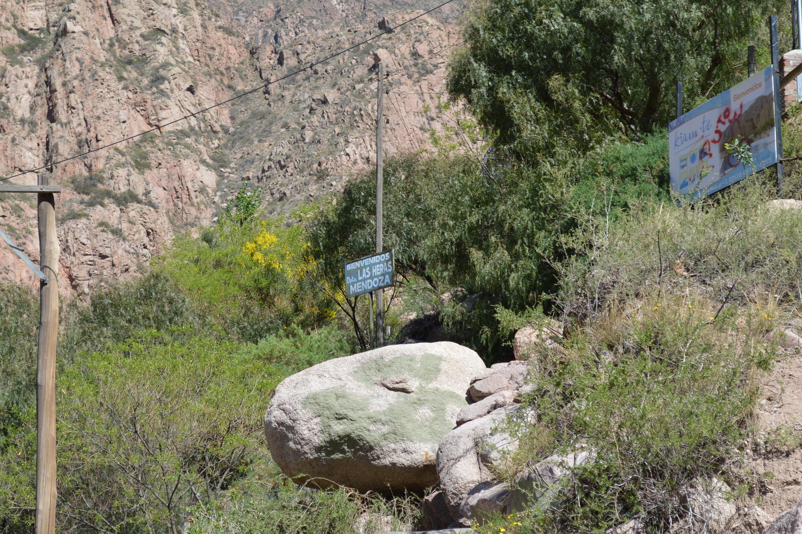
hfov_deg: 24.6
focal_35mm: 82
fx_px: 1836
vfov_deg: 16.5
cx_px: 401
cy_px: 267
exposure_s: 1/200
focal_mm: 55
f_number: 7.1
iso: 100
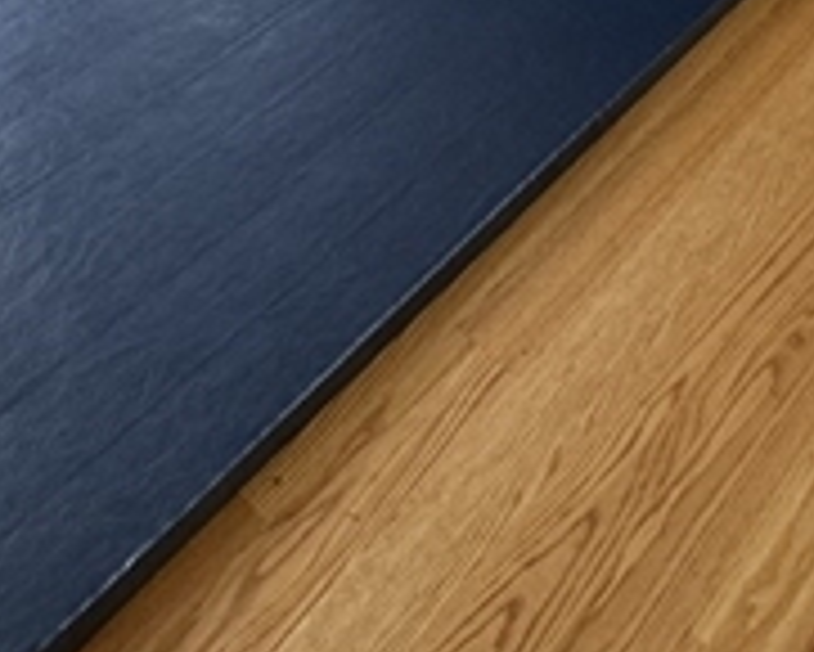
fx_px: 1398
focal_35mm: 58
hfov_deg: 32.0
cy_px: -841
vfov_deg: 15.9
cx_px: 585
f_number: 2.2
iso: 80
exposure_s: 1/100
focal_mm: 2.22
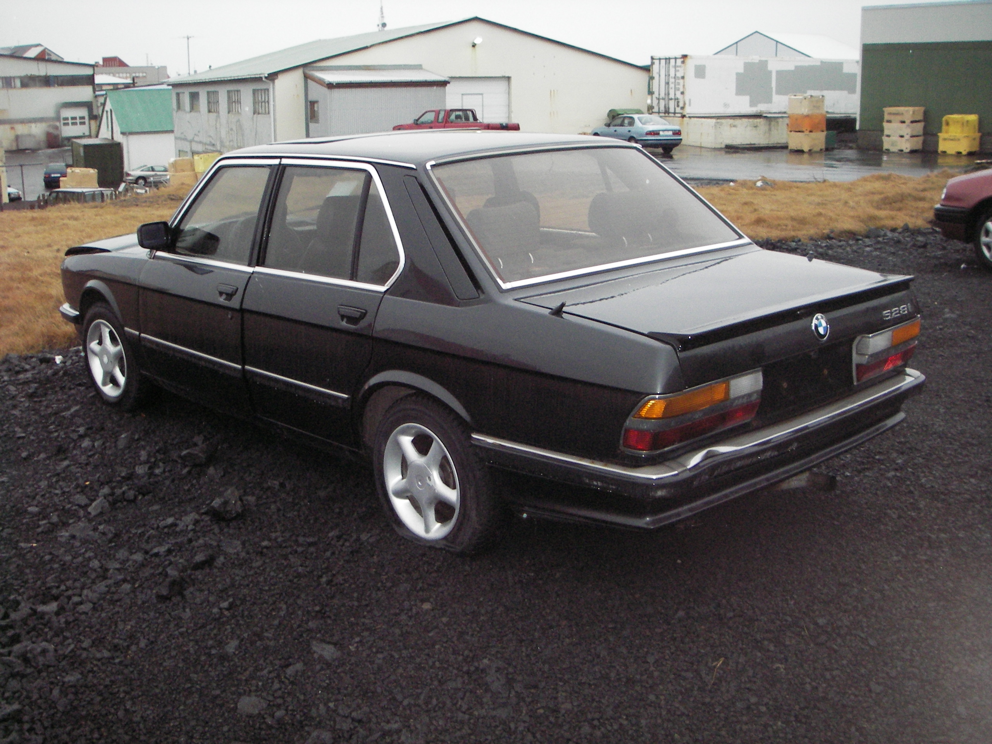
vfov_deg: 37.7
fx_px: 1089
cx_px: 496
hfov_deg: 49.0
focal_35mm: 38
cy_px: 372
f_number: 3.3
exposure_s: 1/30
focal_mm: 6.3
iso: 200
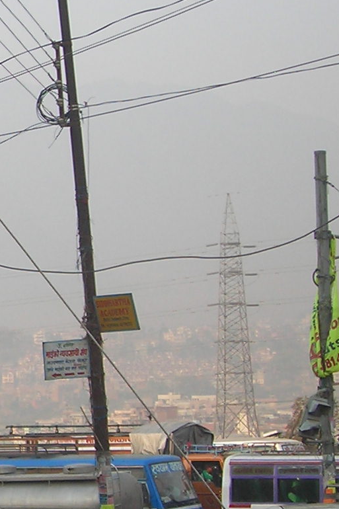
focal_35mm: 133
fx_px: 1879
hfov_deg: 9.7
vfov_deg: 15.4
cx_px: -297
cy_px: 212
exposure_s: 1/242
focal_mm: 6.3
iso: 50
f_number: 3.2
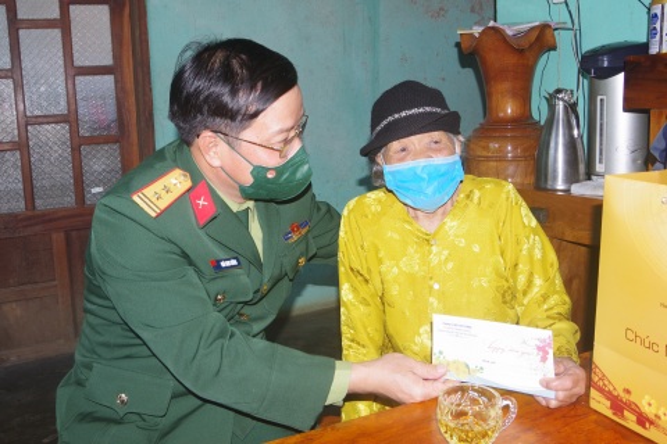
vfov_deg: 42.3
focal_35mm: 31
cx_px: 334
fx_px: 574
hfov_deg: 60.3
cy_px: 222
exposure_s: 1/50
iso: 400
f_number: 9
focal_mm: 21
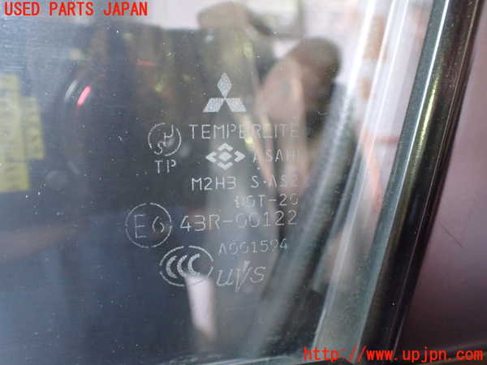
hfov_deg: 60.0
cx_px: 244
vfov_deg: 46.8
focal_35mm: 30
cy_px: 182
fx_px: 422
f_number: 2.3
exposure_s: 1/30
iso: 800
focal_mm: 5.4
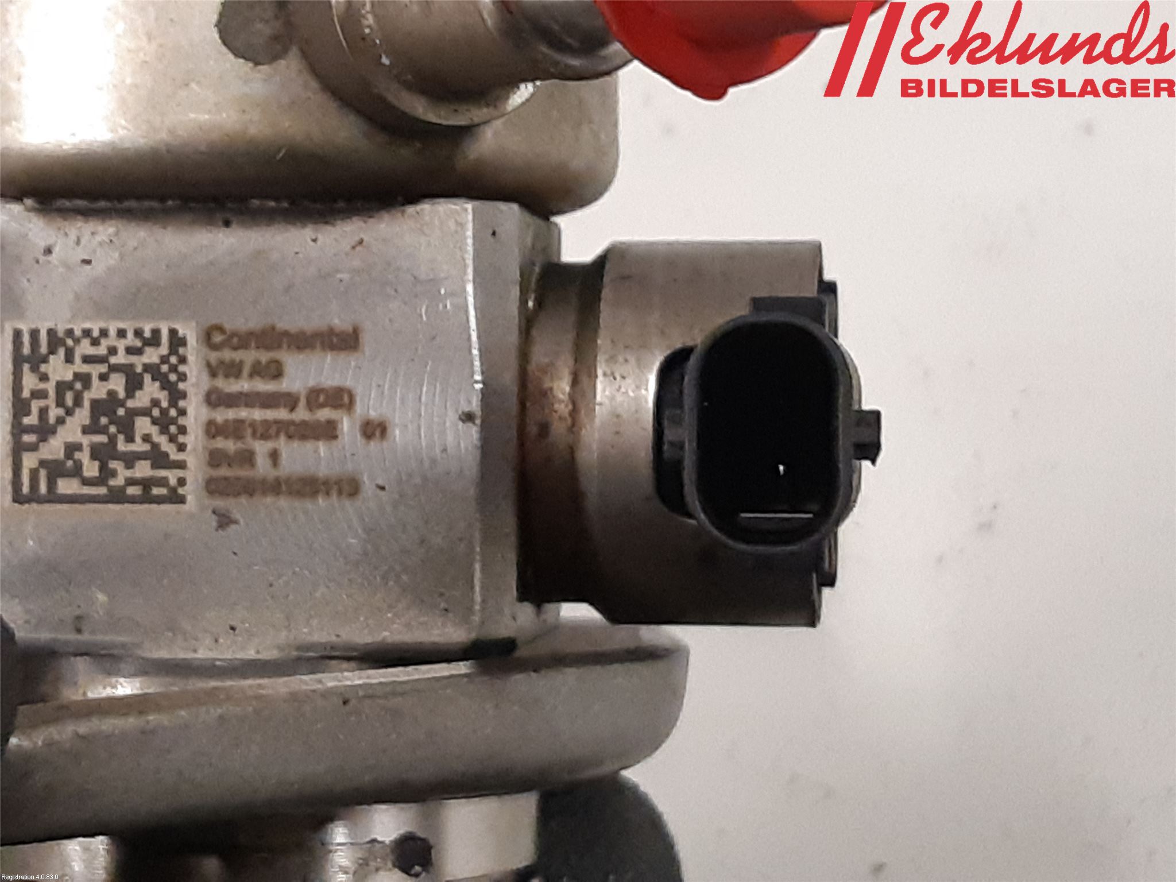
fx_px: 883
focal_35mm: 26
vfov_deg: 53.1
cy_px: 441
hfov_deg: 67.3
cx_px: 588
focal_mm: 3.93
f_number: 1.7
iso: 320
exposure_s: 1/50
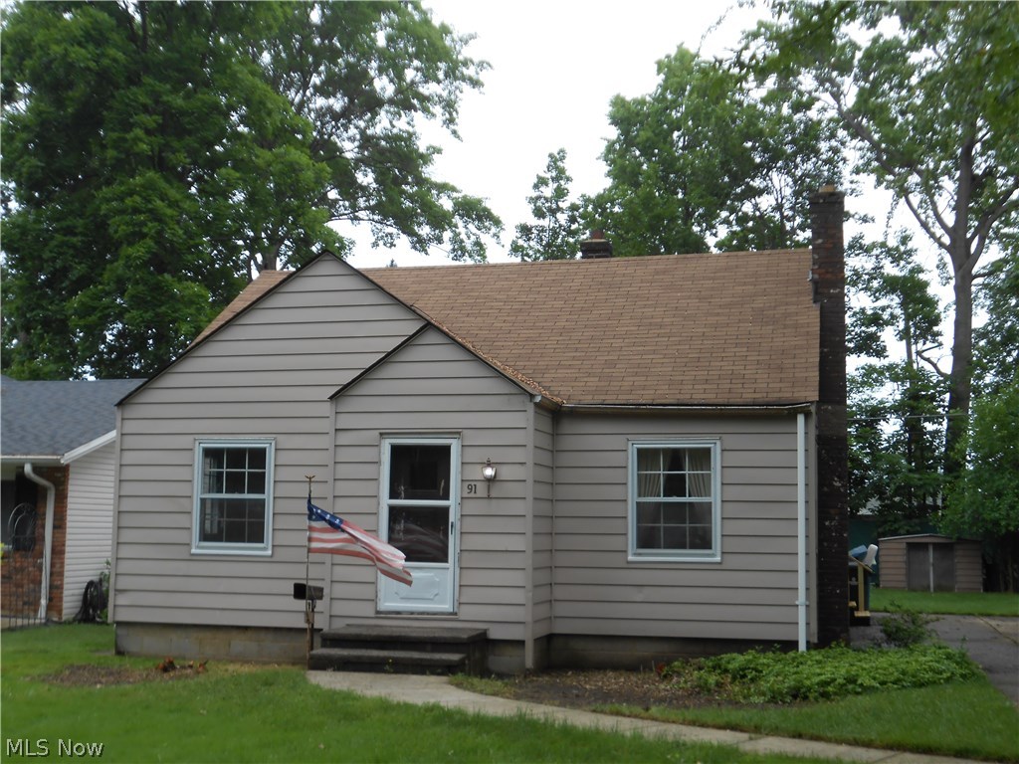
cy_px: 382
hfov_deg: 38.9
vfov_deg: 29.7
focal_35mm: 49
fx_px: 1442
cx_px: 510
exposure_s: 1/200
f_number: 4.8
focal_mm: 8.8
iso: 80
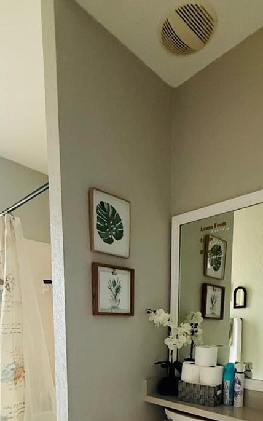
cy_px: 363
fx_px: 298
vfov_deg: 61.6
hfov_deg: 47.2
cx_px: 162
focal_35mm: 26
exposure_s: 1/60
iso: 640
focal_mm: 2.22
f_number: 2.2
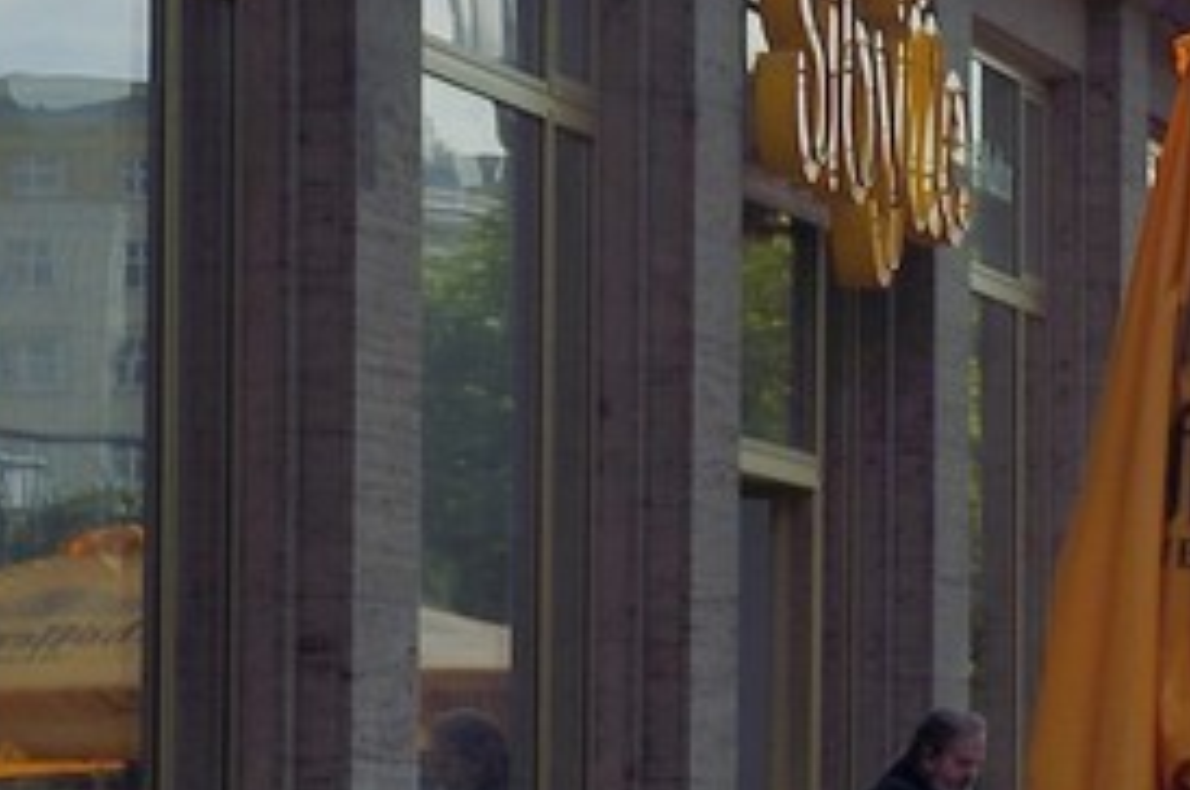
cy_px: 482
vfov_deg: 4.9
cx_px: 3279
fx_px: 9244
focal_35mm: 280
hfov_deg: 6.8
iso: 400
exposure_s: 1/160
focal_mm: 48
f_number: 22
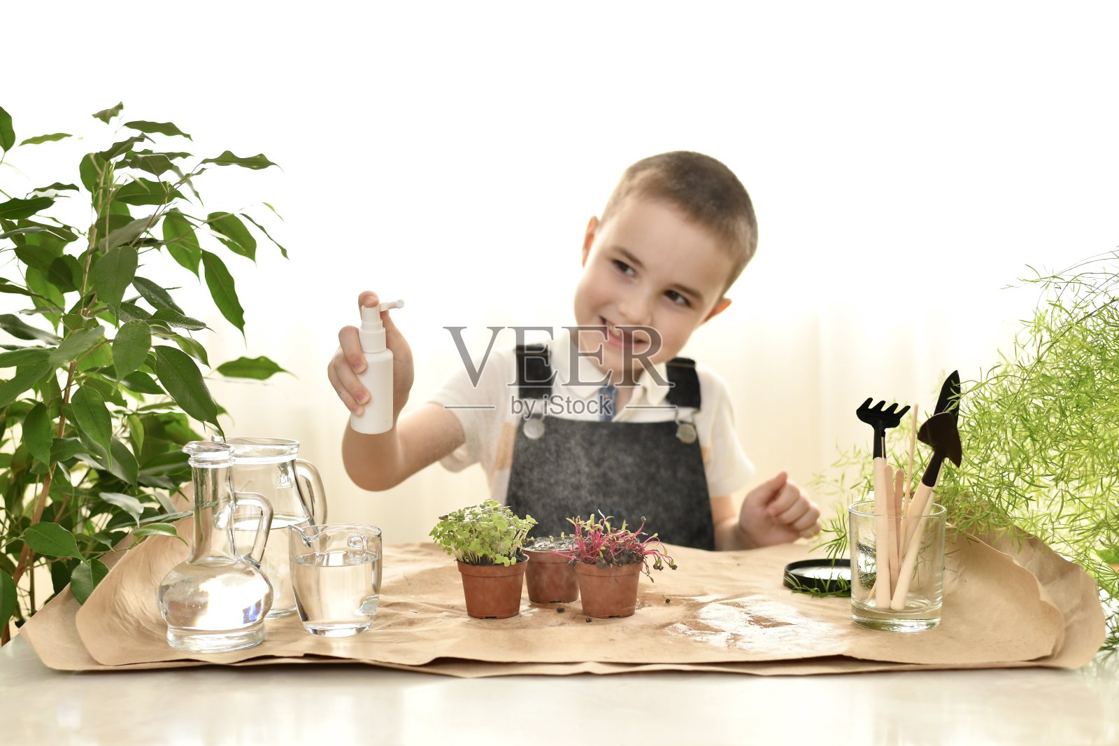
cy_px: 373
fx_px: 1554
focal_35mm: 50
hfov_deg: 39.6
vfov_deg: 27.0
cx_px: 560
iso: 250
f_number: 3.2
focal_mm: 50
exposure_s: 1/200
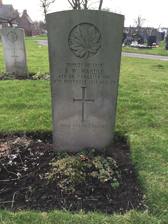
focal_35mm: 29
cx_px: 84
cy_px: 112
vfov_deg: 61.7
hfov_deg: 48.2
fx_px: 188
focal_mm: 4.15
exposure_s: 1/30
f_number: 2.2
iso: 50
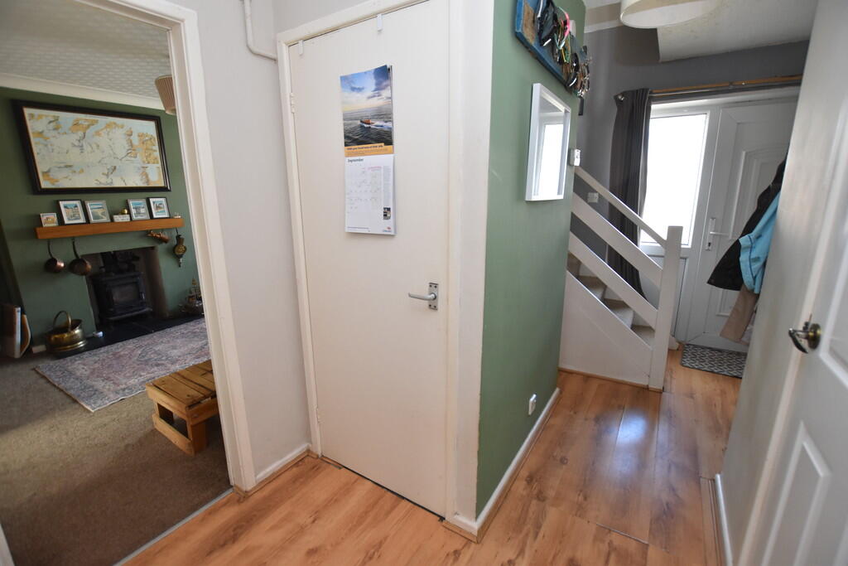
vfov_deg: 77.3
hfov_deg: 100.4
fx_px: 353
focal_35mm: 15
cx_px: 424
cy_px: 283
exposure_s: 1/160
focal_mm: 10
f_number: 3.5
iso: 800
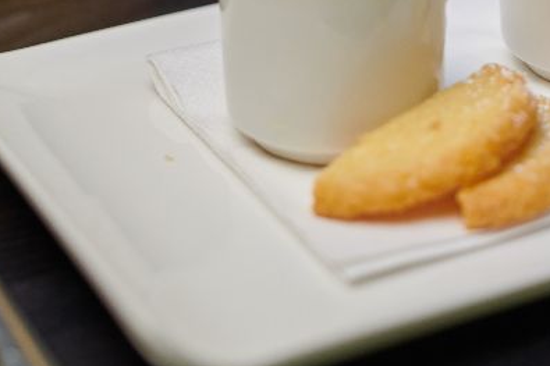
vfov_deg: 8.9
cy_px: -139
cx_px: 578
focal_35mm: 152
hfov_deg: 13.3
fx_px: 2321
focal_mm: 50
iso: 500
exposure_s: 1/200
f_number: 2.8
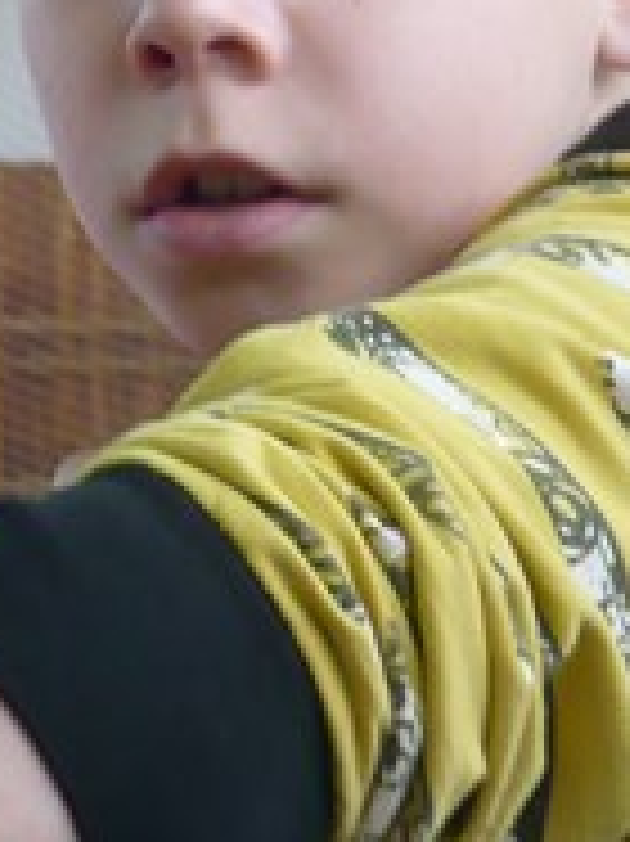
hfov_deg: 4.4
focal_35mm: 341
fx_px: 8284
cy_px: -18
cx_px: 310
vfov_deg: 5.8
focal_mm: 16.1
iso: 200
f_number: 4.8
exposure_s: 1/40
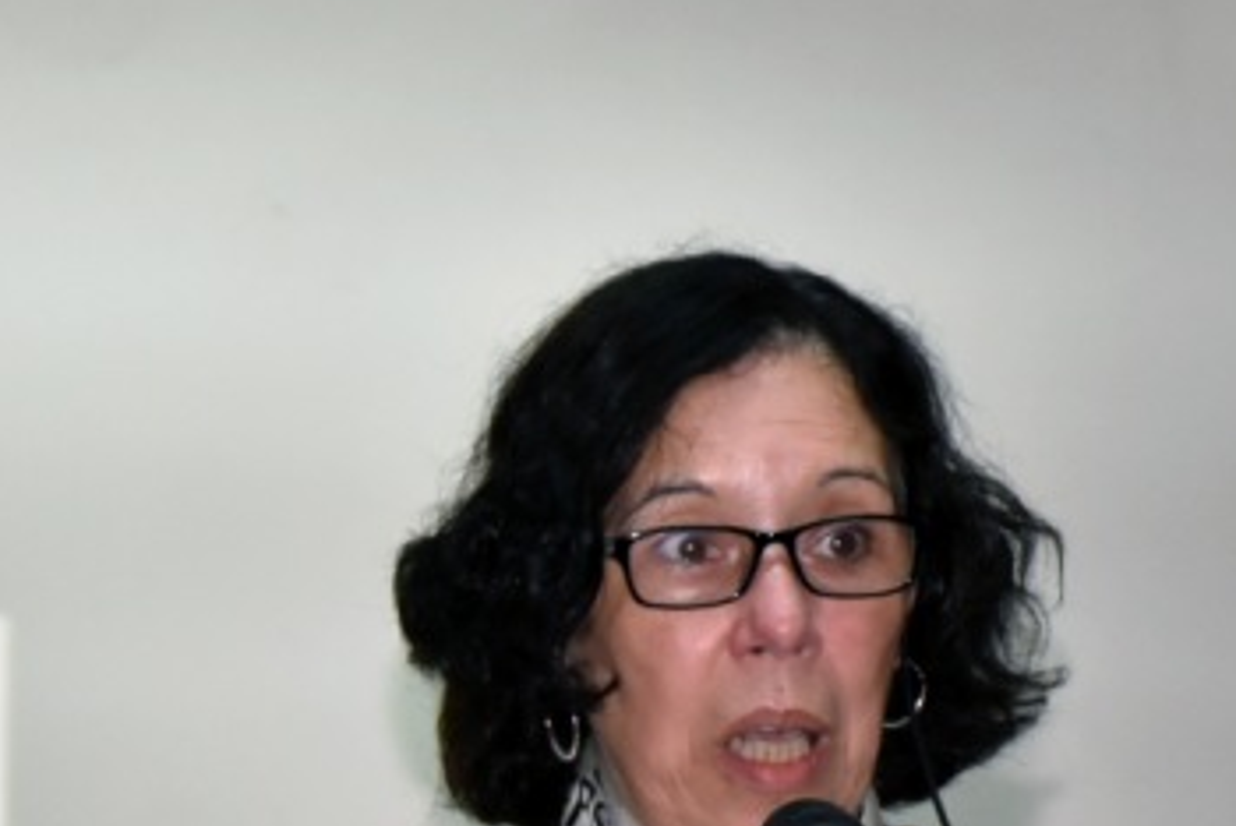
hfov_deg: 7.5
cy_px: 1184
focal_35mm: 272
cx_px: -300
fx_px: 9346
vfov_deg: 5.0
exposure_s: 1/160
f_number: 5
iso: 800
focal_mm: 62
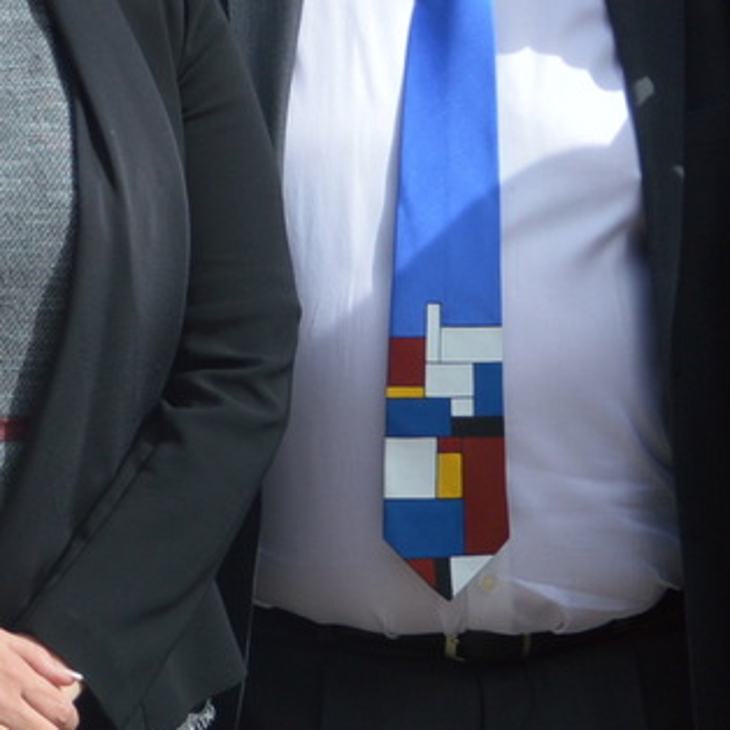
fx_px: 7754
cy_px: -363
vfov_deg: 5.3
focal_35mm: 325
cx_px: 521
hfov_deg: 5.4
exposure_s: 1/400
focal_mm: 50
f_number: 5
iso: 100
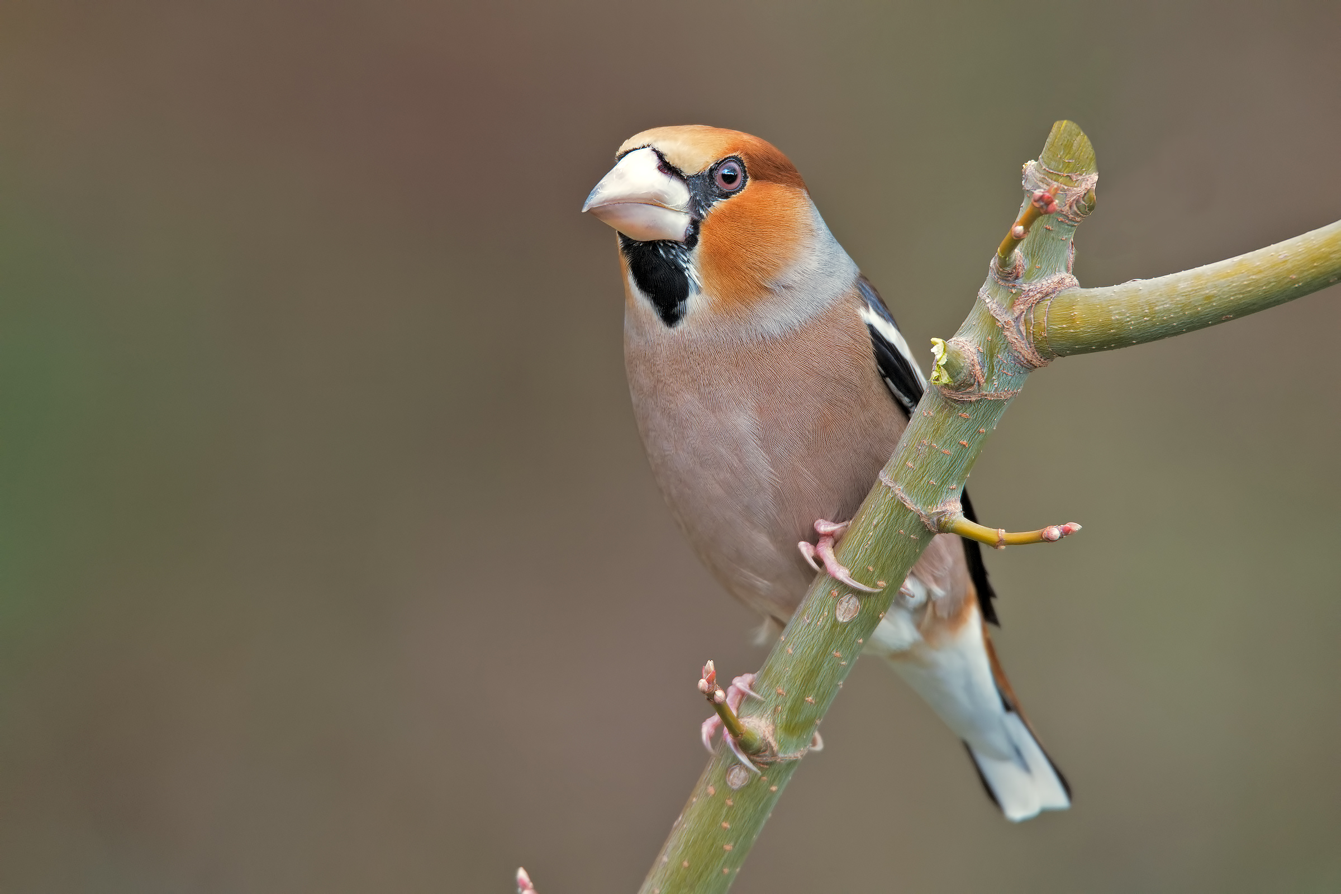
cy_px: 447
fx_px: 22348
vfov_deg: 2.3
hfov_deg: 3.4
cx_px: 670
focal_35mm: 600
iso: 1100
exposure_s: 1/640
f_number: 7.1
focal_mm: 600
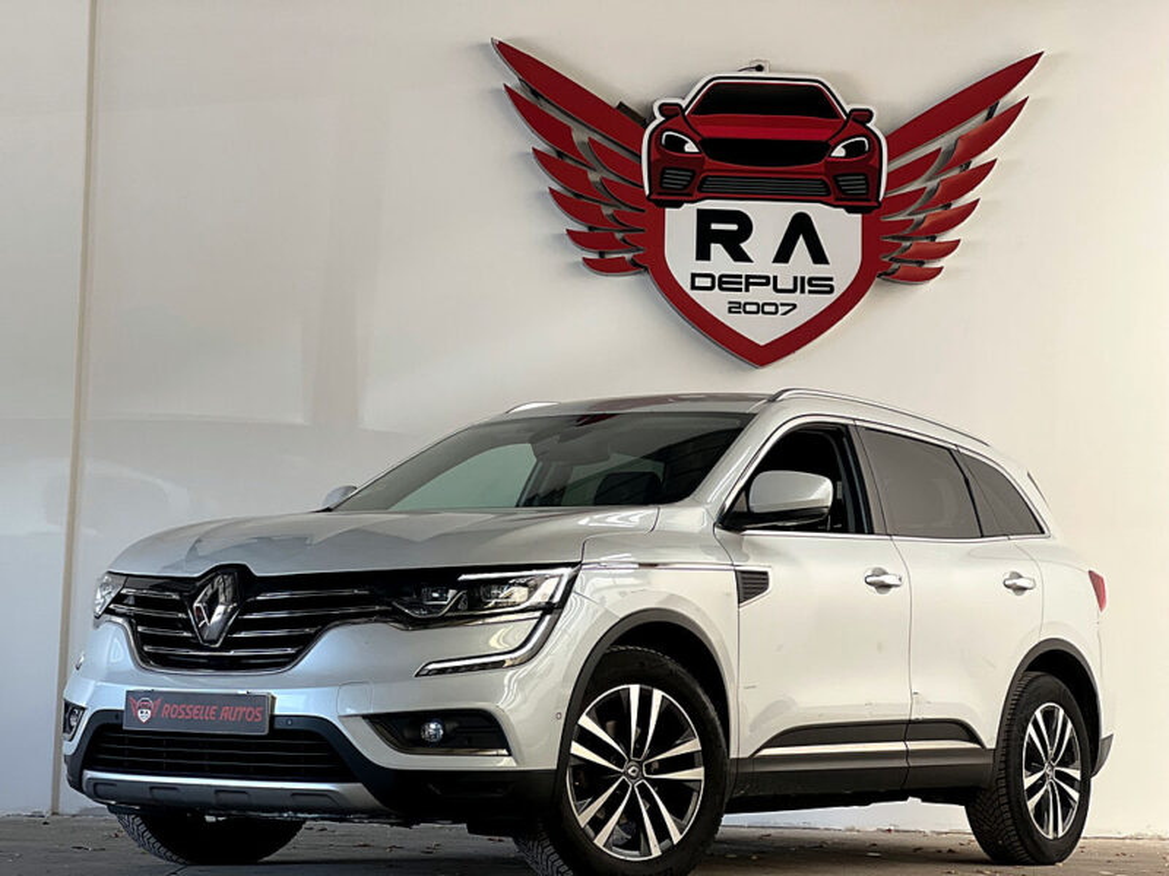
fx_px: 2600
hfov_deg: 25.3
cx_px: 584
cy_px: 438
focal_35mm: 77
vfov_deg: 19.1
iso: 80
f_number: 2.8
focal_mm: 9
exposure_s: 1/121
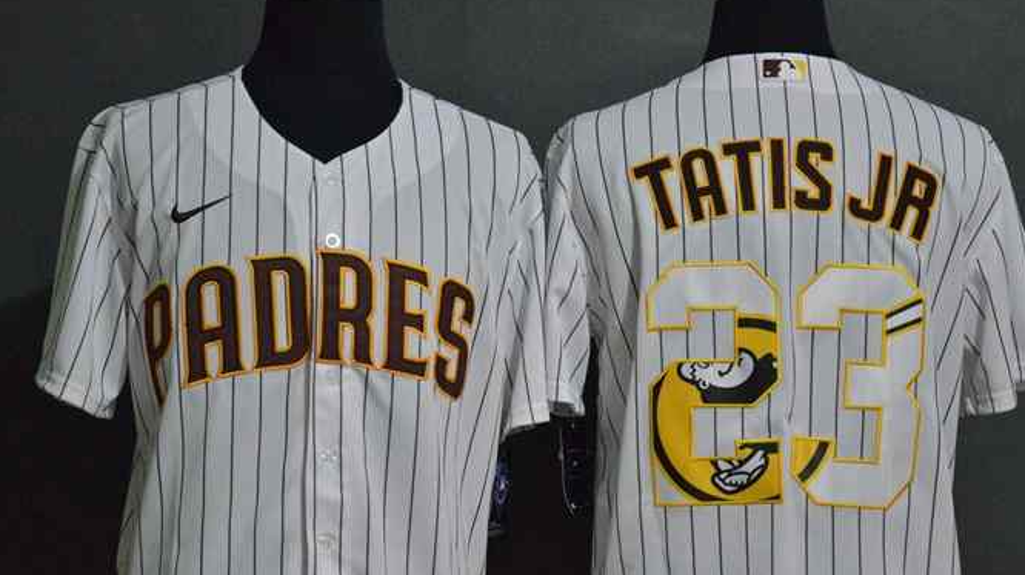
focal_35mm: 98
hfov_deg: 21.8
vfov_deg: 12.3
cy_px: 372
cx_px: 537
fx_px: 2662
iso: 4000
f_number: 4.8
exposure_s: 1/100
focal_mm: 52
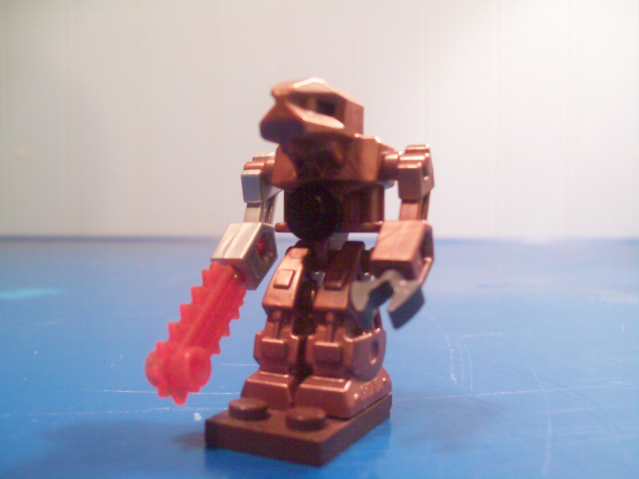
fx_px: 664
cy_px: 240
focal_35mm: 36
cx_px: 320
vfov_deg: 39.6
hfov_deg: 51.4
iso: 140
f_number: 2.7
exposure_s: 1/18.1
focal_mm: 6
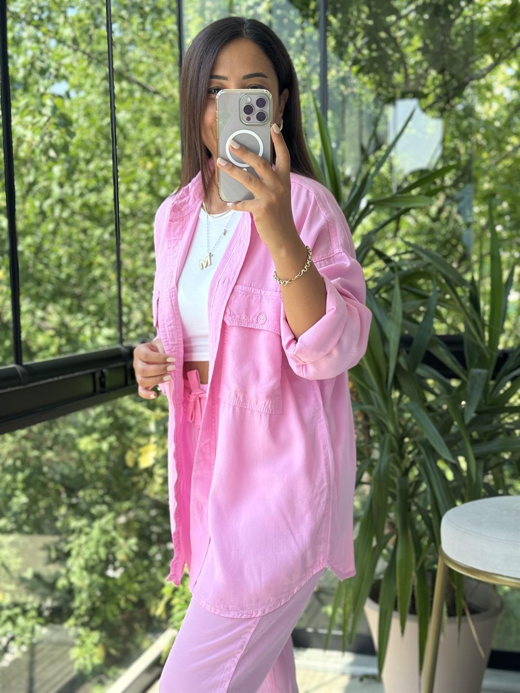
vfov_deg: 39.7
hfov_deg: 30.3
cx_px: 260
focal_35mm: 48
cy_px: 346
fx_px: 961
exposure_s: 1/197
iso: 64
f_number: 1.78
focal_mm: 6.76
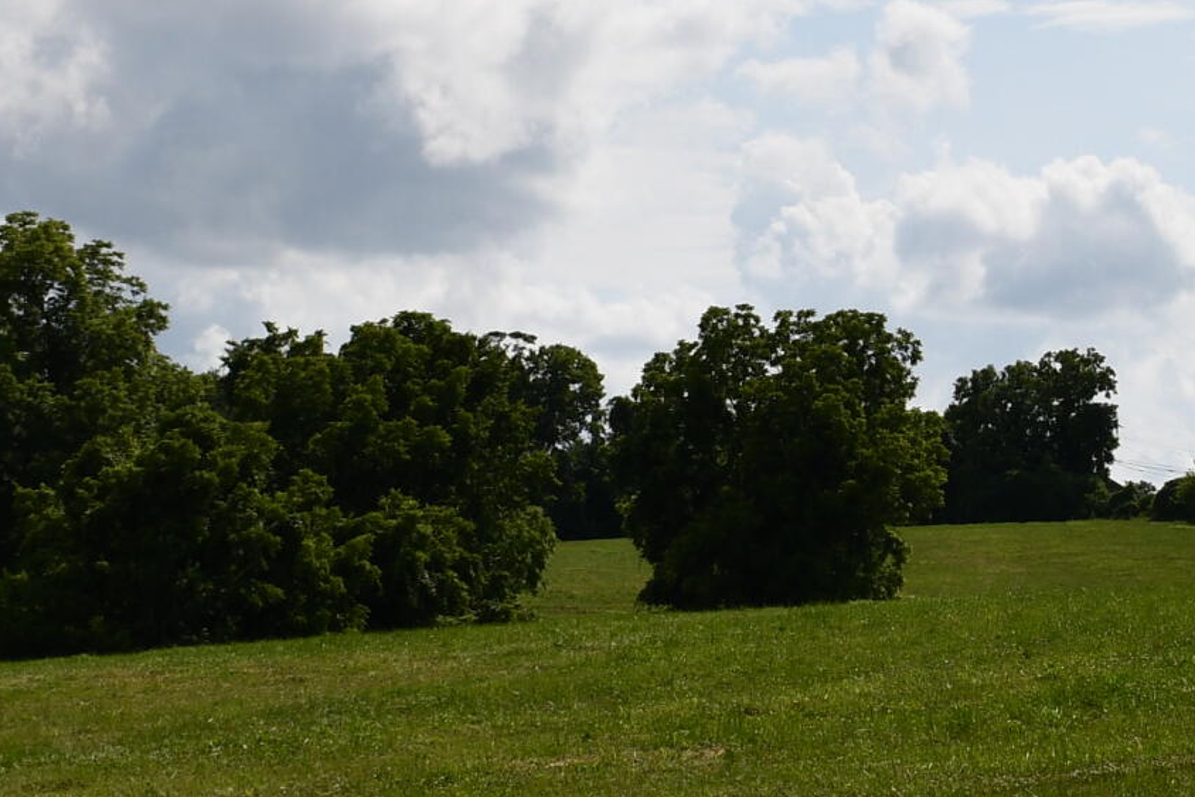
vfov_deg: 14.2
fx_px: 3187
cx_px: 1068
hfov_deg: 20.8
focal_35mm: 96
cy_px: 303
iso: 100
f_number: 11
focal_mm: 18
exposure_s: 1/500
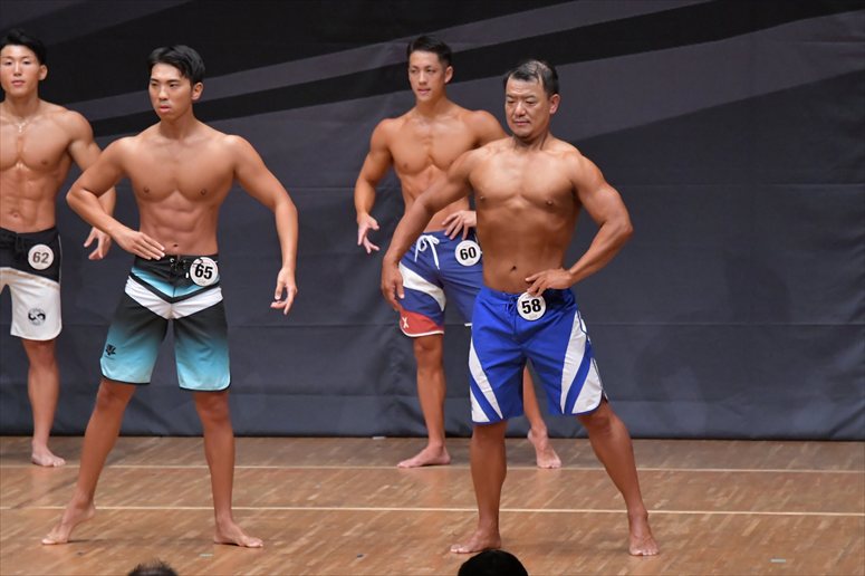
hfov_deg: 7.2
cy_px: 288
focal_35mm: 285
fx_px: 6845
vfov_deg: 4.8
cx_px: 432
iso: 6400
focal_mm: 190
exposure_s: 1/400
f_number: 5.6
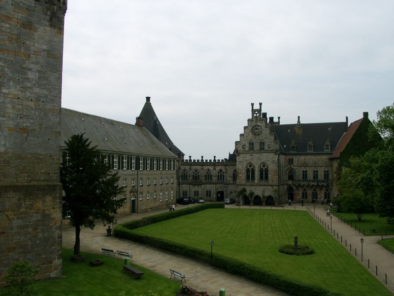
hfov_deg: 54.0
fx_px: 387
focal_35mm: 34
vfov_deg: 41.8
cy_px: 148
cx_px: 197
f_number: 4
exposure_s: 1/935
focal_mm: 7.13
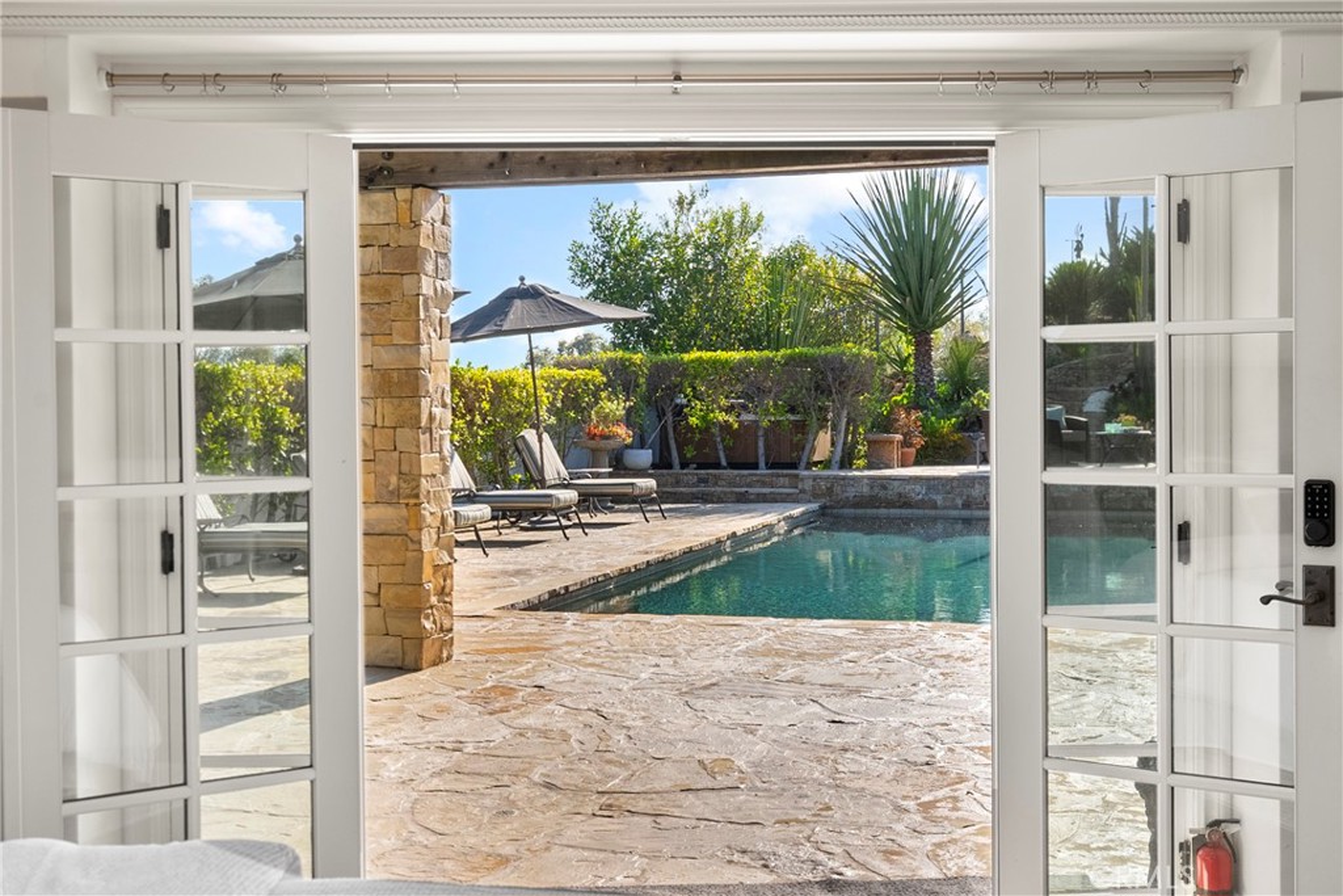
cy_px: 448
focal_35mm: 42
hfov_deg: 46.4
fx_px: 1567
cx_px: 672
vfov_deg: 31.9
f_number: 8
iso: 100
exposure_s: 1/40
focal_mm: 28
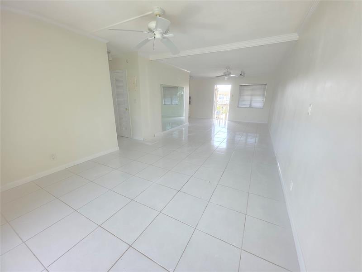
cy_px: 136
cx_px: 181
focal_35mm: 13
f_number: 1.9
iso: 125
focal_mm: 2.2
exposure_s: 1/120
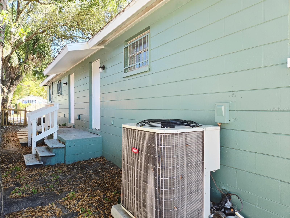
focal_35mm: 23
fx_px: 193
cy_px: 109
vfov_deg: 58.9
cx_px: 145
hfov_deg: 73.9
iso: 40
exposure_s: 1/180
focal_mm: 5.4
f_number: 1.8
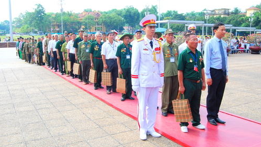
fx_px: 242
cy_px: 68
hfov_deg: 56.6
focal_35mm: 35
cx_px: 131
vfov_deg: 33.7
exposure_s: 1/160
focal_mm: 22
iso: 200
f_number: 6.3
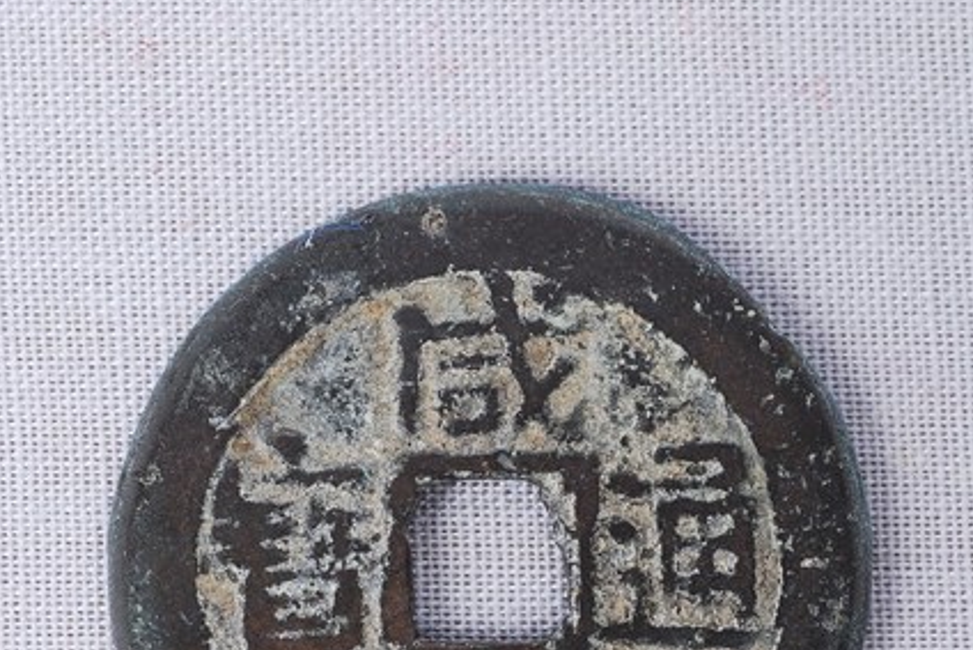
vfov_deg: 10.0
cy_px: 625
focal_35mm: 136
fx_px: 3677
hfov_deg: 15.1
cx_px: 484
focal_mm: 60
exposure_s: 1/100
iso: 100
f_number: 11
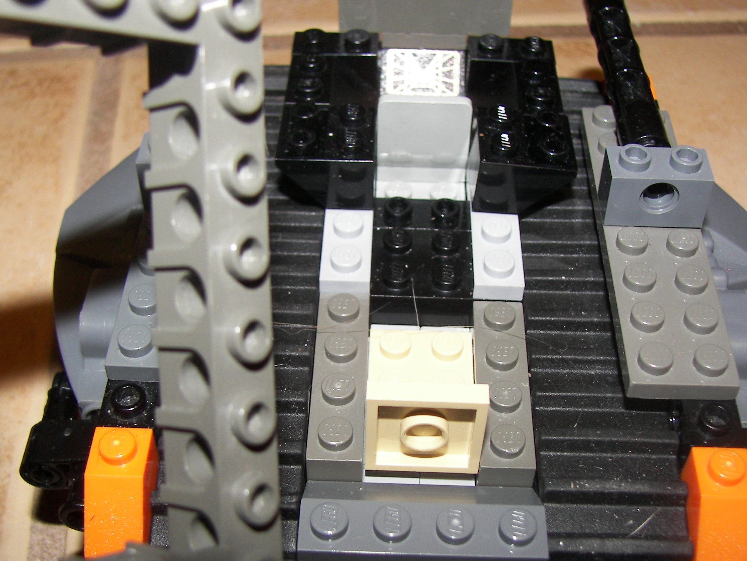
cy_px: 358
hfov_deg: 40.4
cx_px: 372
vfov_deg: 30.7
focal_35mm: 47
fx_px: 1014
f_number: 2.8
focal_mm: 6
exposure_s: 1/30
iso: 100
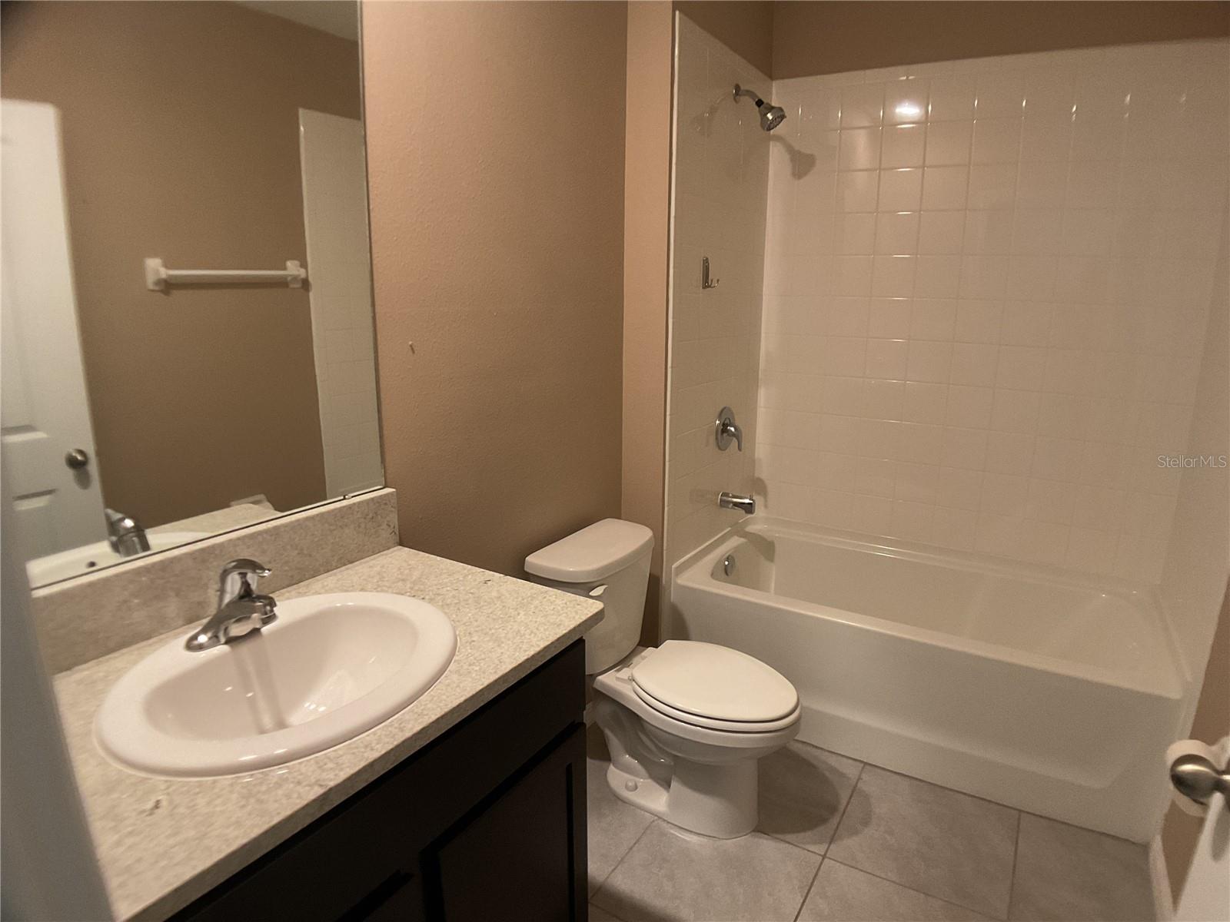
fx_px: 1030
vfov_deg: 48.2
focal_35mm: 29
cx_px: 615
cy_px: 461
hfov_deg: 61.7
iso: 200
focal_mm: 3
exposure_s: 1/60
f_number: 1.8
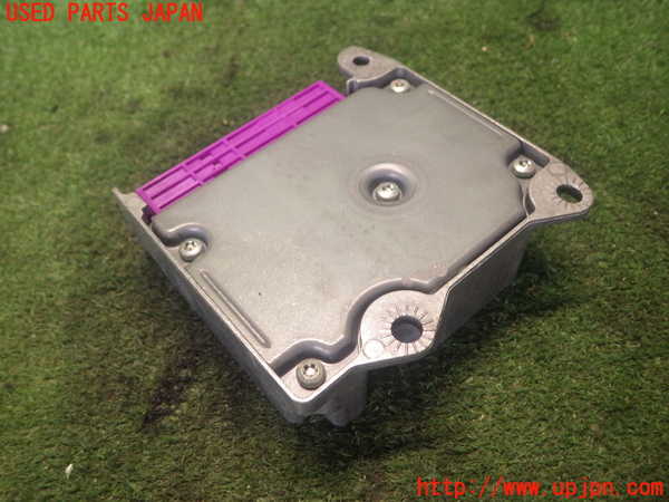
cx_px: 334
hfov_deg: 58.4
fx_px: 599
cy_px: 251
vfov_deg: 45.4
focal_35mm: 31
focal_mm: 5.5
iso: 320
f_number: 2.3
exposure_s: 1/45
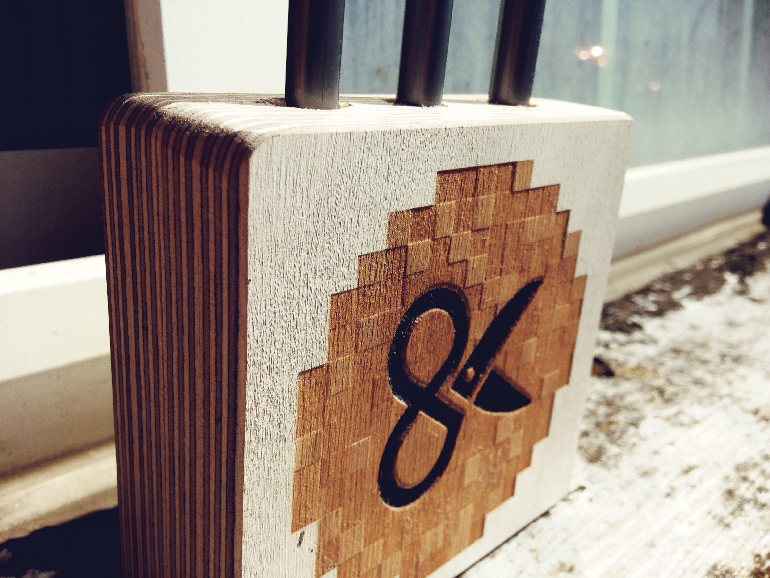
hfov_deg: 55.4
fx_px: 734
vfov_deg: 42.9
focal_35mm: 33
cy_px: 289
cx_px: 385
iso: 50
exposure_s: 1/2857
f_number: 2.4
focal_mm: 4.12
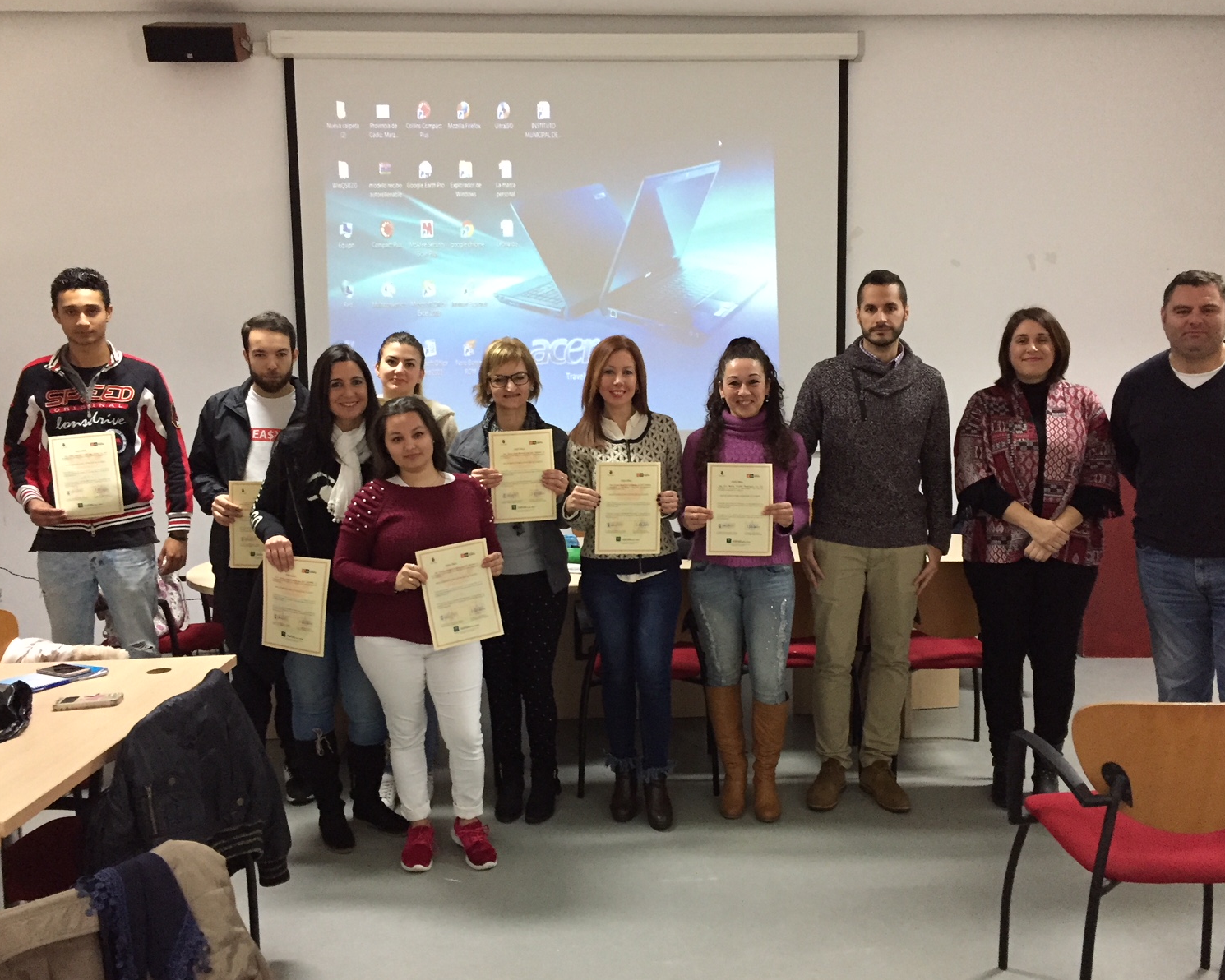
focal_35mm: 31
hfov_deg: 57.2
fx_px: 1124
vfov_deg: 47.1
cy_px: 494
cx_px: 624
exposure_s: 1/25
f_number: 2.2
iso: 250
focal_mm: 4.15
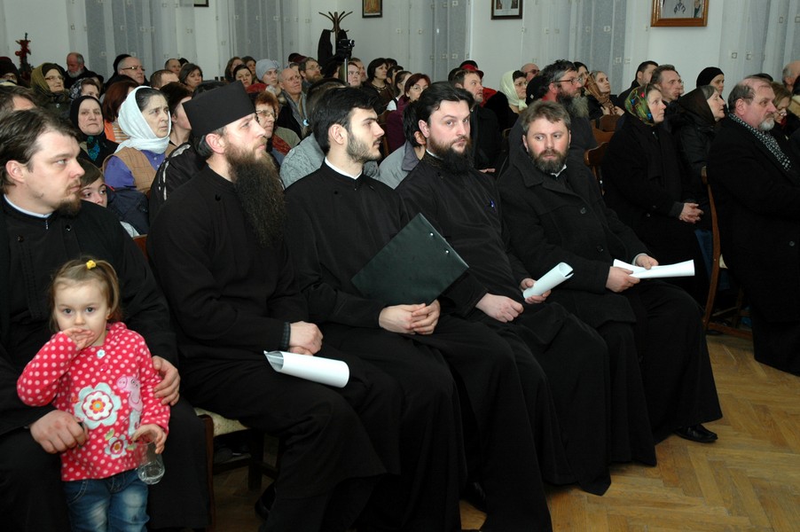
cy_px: 266
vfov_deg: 28.9
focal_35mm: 46
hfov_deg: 42.4
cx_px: 400
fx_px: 1033
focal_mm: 31
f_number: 4.5
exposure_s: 1/60
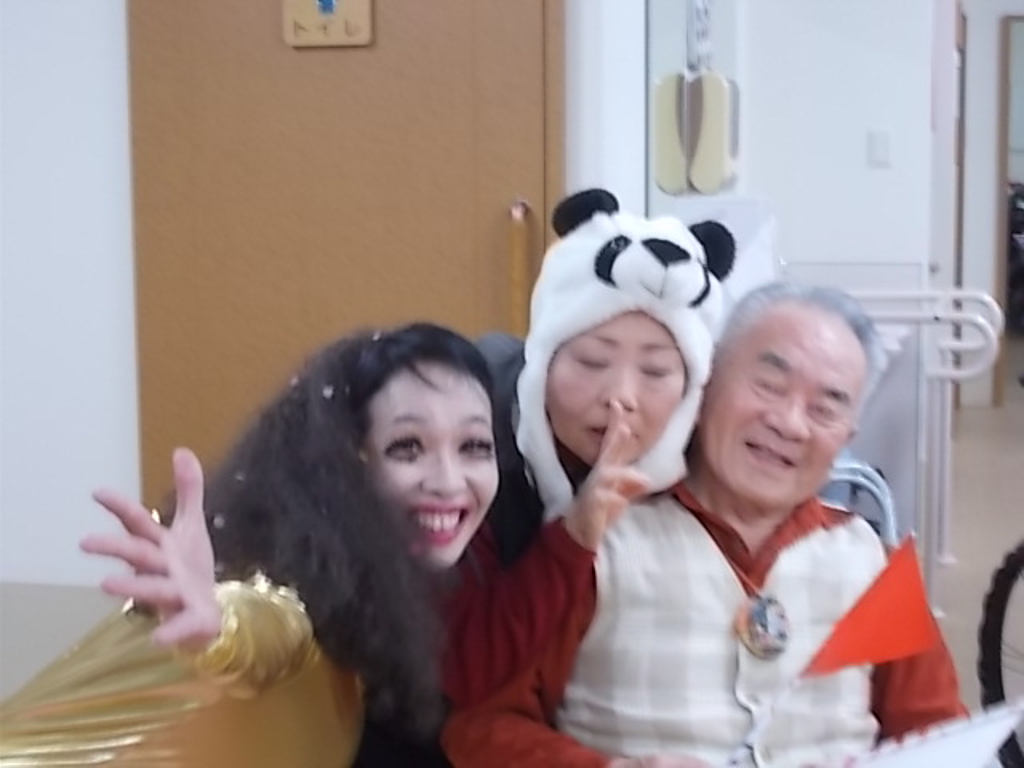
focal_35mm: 66
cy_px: 384
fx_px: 1952
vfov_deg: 22.3
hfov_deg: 29.4
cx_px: 512
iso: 200
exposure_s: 1/5
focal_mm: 11.8
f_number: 5.3
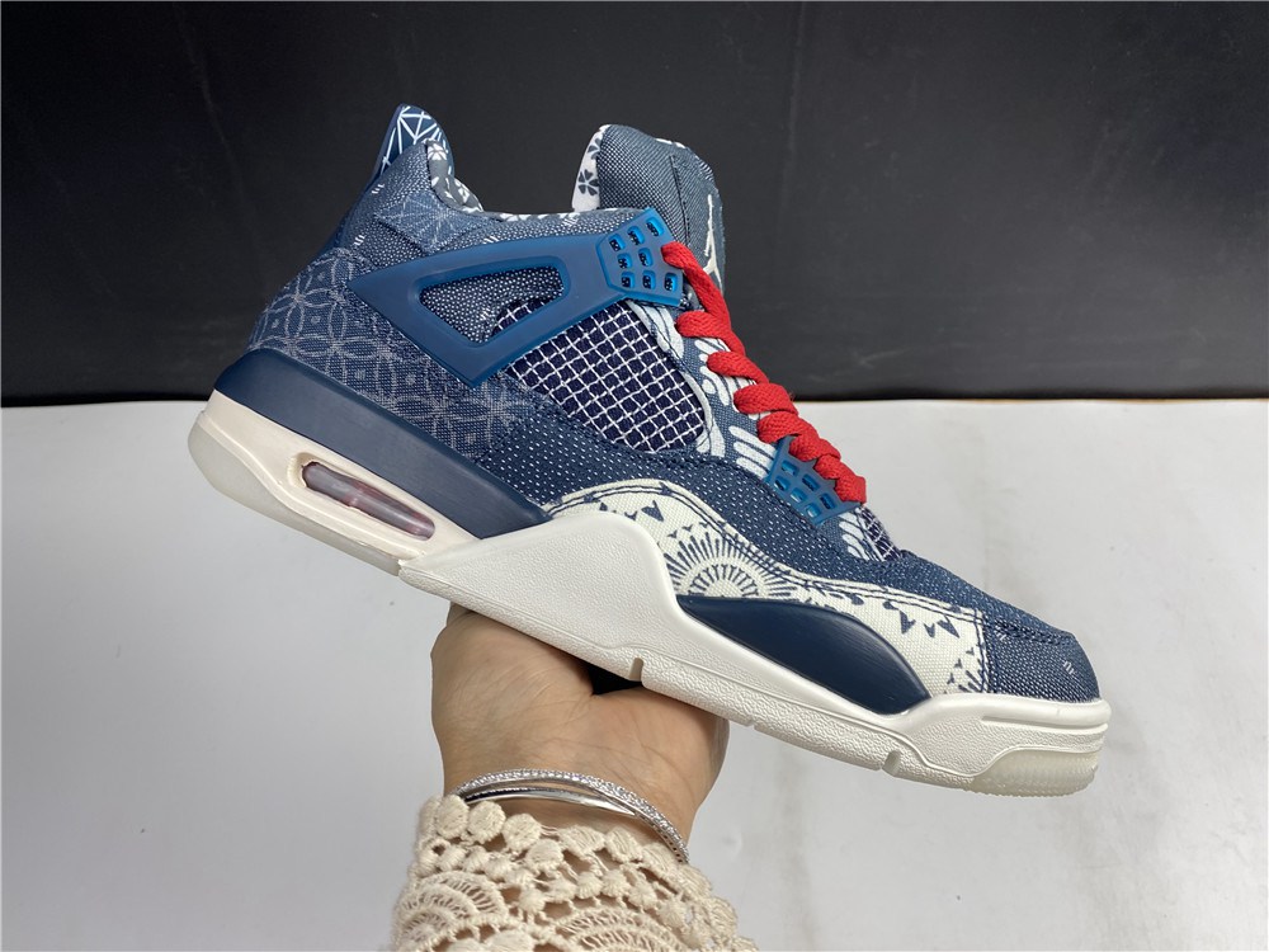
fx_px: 953
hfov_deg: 67.3
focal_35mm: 26
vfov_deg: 53.1
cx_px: 634
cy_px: 476
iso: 50
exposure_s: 1/100
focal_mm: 4.25
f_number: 1.8
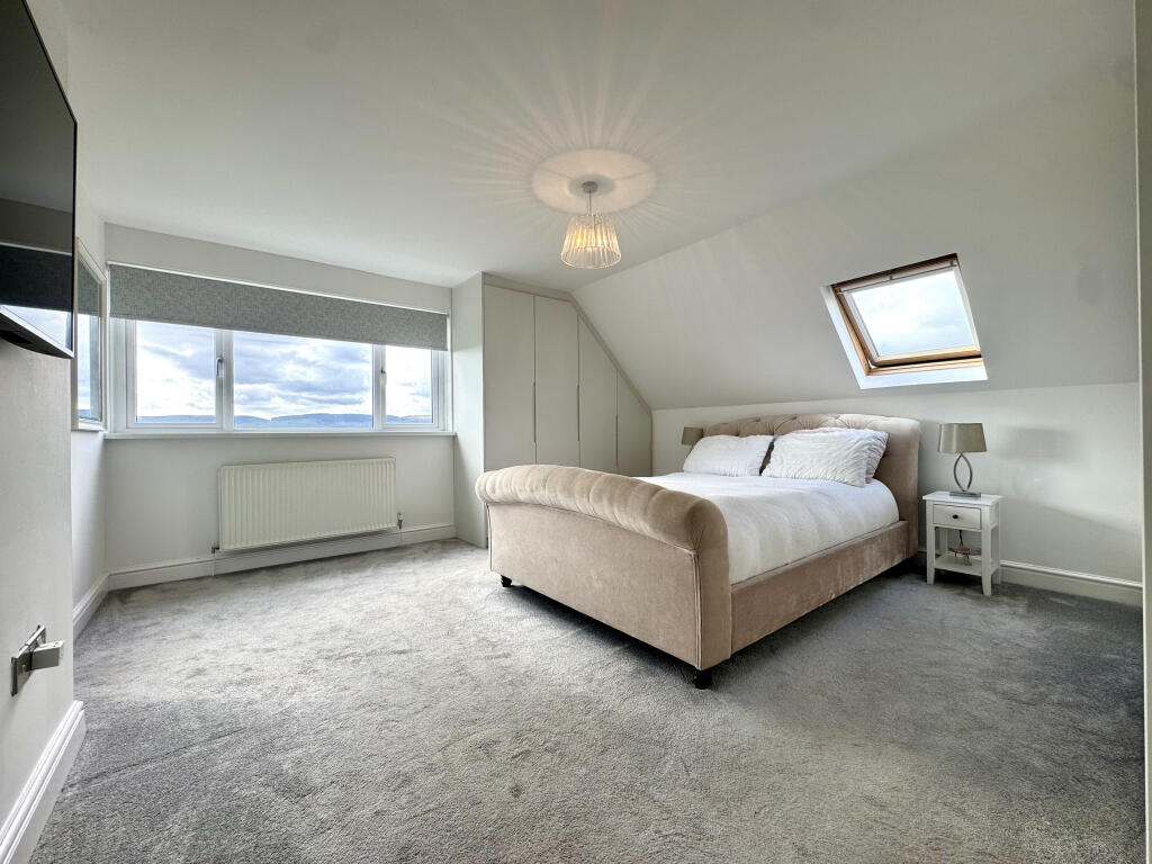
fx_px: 466
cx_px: 576
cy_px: 432
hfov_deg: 102.1
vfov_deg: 85.7
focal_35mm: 14
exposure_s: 1/181
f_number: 2.2
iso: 40
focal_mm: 2.22
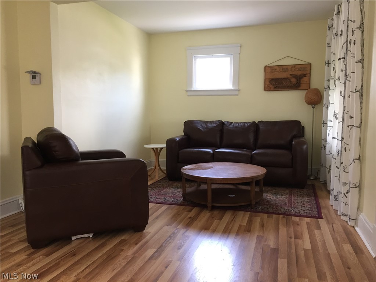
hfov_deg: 61.7
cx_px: 188
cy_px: 141
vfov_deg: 48.2
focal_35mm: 29
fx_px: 315
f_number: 2.2
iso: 80
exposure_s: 1/30
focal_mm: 4.15
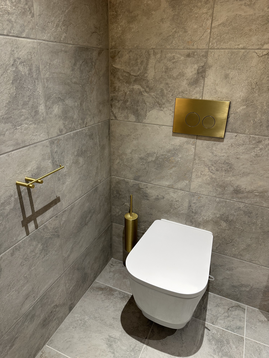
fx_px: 249
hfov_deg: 56.8
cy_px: 179
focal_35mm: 24
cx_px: 134
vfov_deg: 71.6
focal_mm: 6.86
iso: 125
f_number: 1.78
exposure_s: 1/50
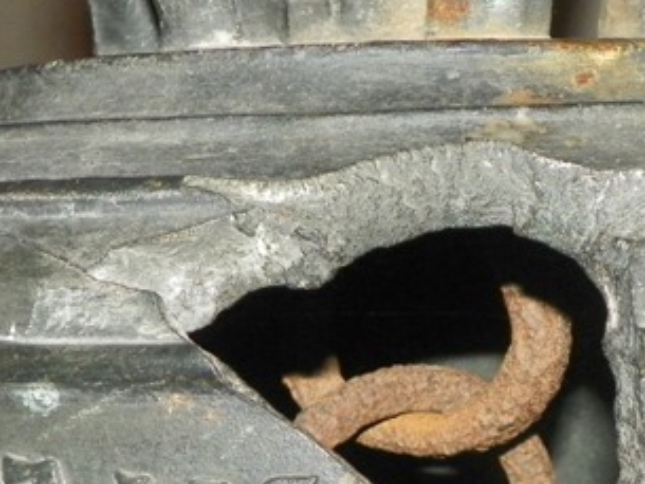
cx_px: 436
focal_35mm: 126
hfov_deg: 15.6
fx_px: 2349
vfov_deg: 11.6
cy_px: 501
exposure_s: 1/40
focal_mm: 8.5
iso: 200
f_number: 3.2
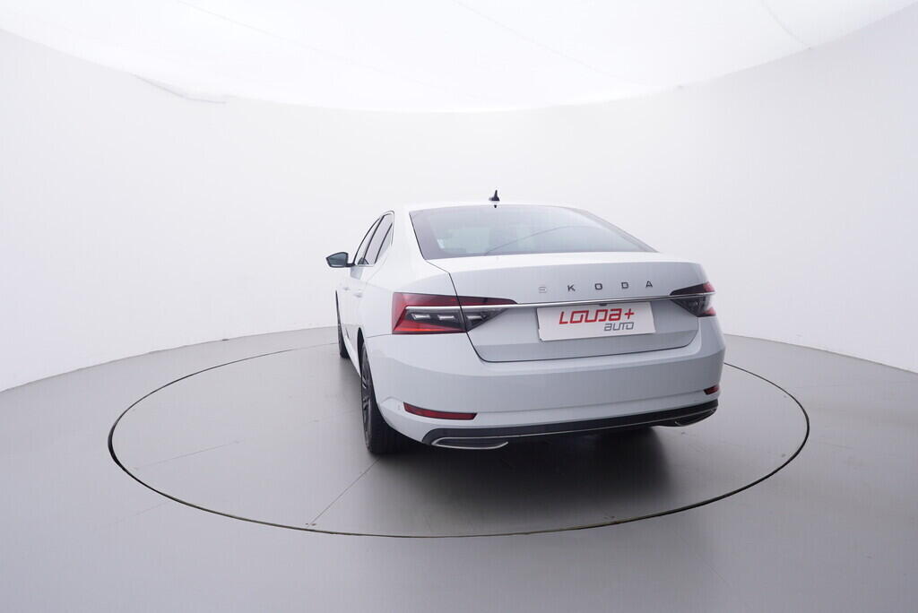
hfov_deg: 77.3
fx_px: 574
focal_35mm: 22
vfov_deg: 56.2
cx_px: 459
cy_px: 306
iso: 200
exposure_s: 1/80
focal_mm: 15
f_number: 5
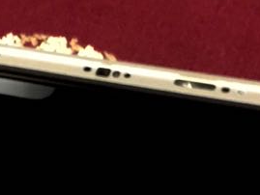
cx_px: 87
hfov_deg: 14.3
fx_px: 1037
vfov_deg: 10.0
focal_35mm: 138
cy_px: 385
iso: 320
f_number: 2.2
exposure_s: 1/17
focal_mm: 4.15
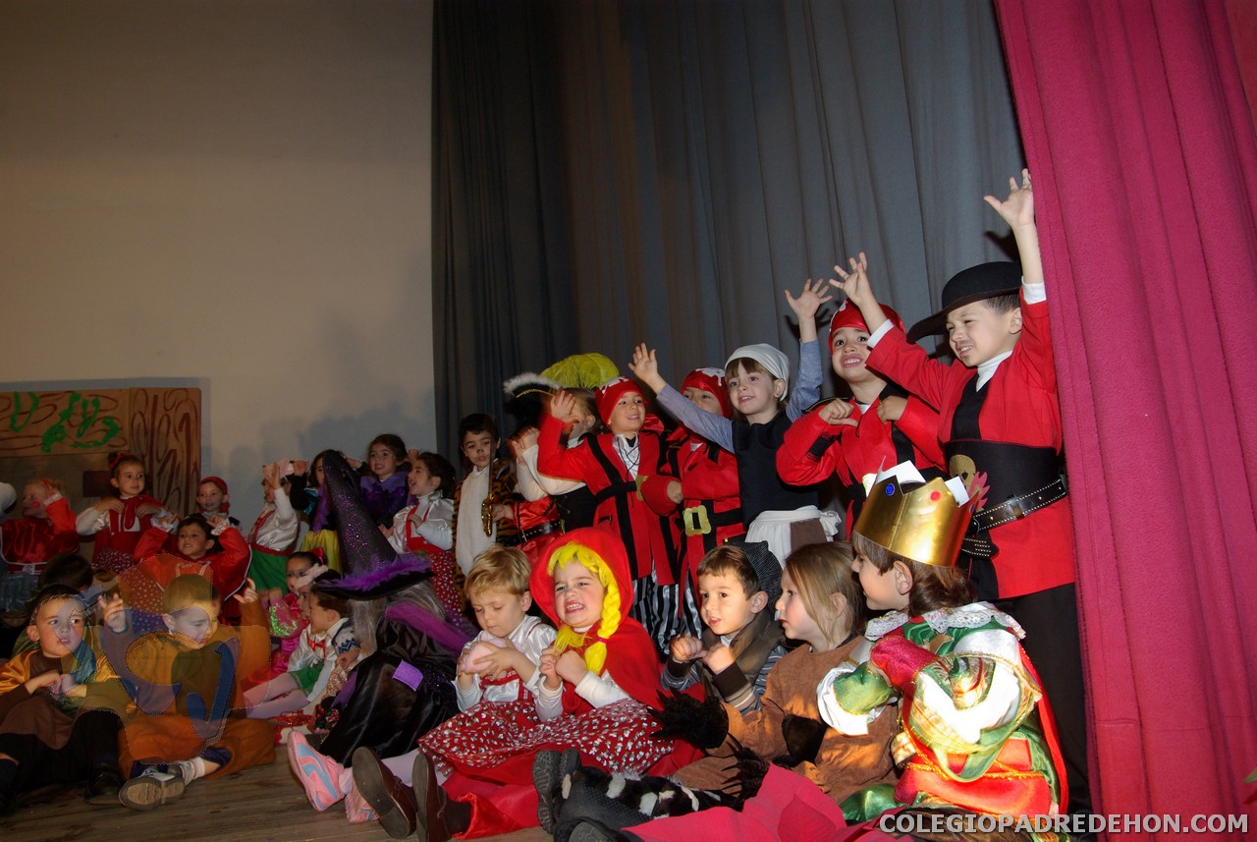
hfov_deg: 67.3
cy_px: 421
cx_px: 628
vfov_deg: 48.1
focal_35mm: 27
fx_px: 944
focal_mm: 18
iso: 400
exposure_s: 1/30
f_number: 6.7
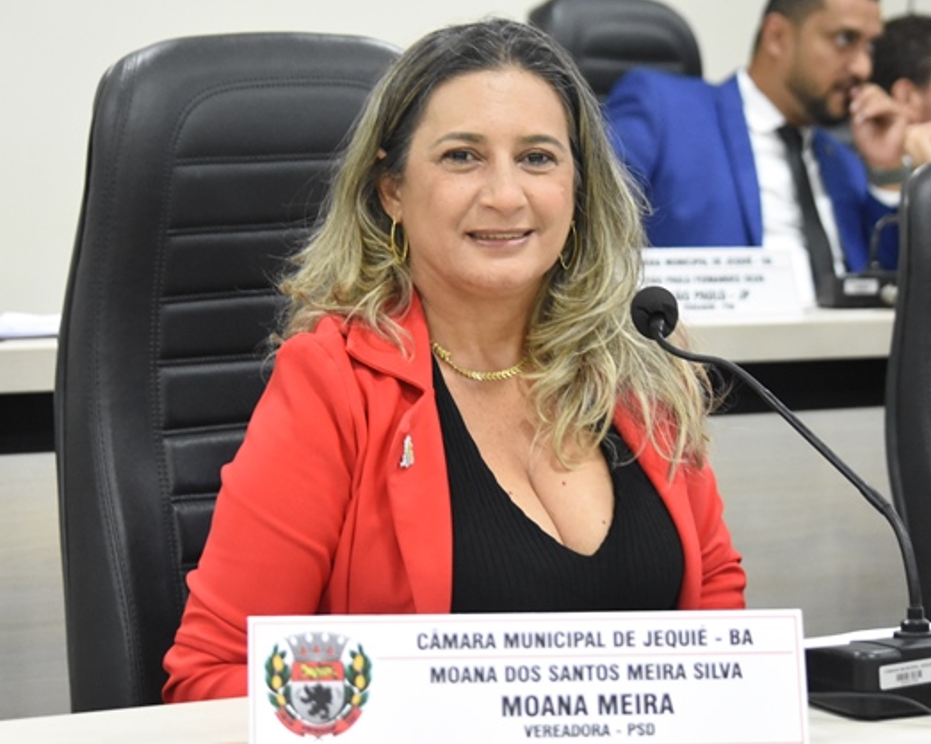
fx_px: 2754
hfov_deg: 19.2
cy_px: 370
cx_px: 475
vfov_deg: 15.4
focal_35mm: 100
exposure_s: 1/80
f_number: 4.5
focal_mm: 58
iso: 4000
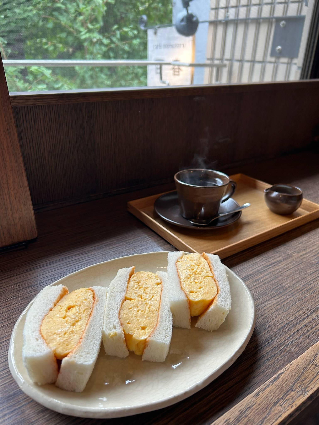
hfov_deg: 53.1
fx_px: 319
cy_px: 212
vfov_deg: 67.3
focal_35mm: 26
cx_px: 160
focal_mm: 5.7
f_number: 1.5
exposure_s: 1/120
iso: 64
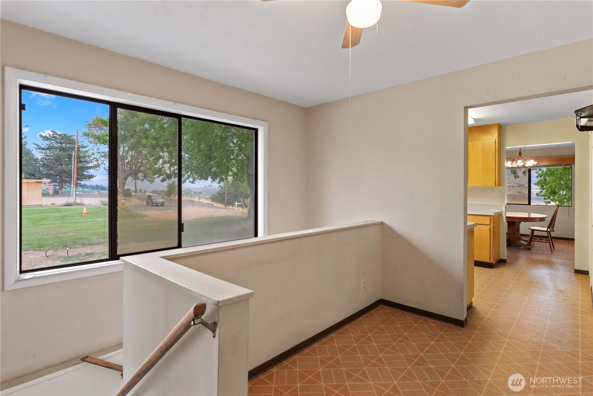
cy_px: 198
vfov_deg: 67.4
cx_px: 296
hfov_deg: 90.0
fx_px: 297
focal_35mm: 18
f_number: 8
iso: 200
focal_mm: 18
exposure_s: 1/1.67
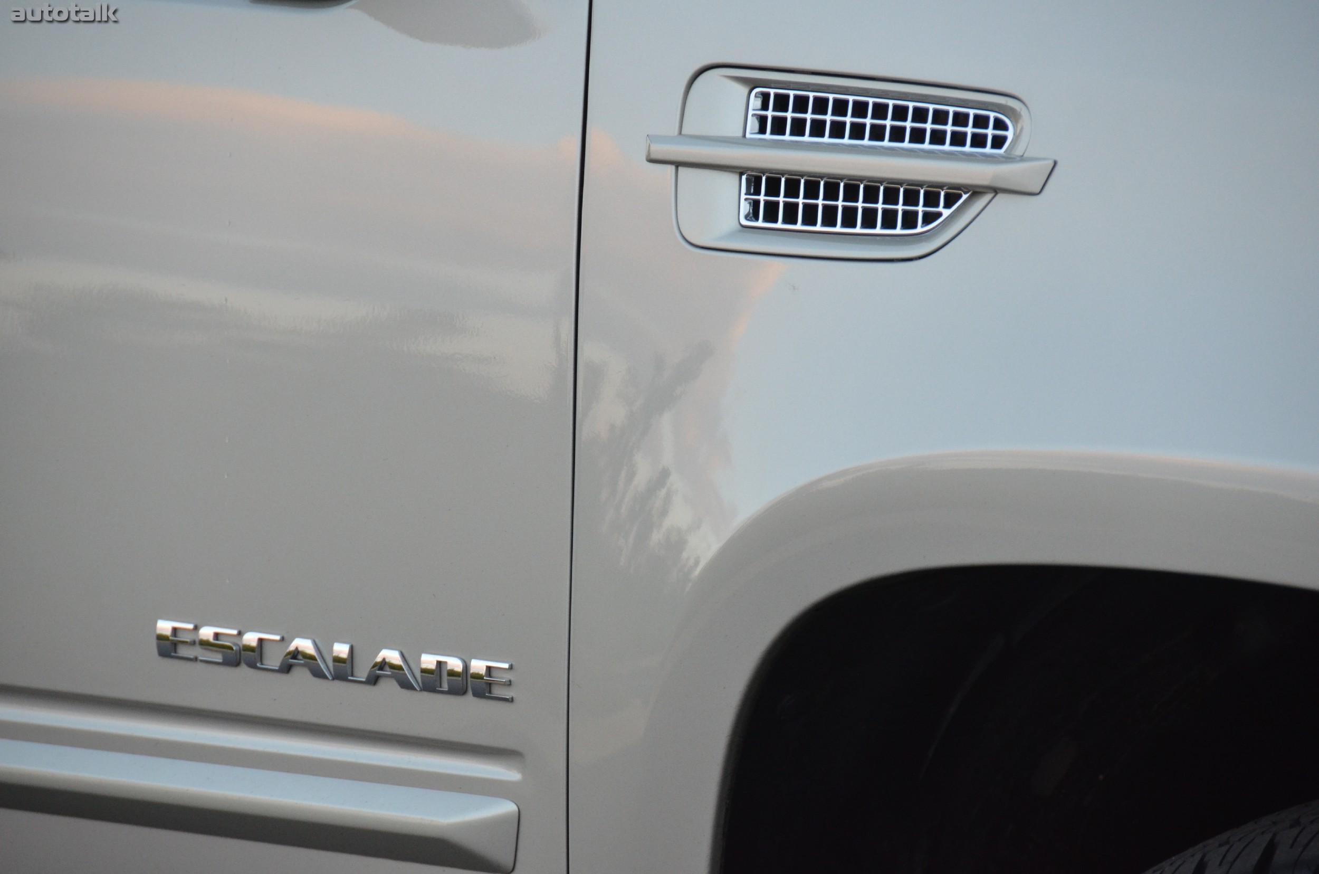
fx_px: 10969
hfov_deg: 6.9
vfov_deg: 4.6
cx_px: 660
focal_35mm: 300
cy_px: 437
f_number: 5.6
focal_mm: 200
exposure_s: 1/320
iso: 1600
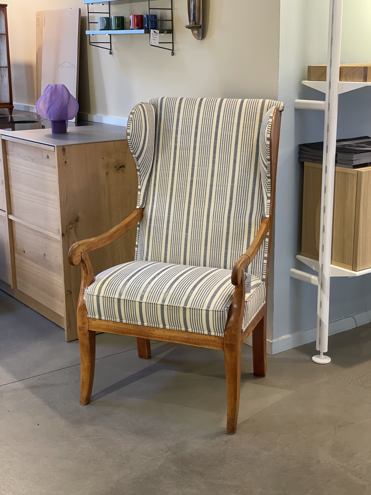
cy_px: 245
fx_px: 757
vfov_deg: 36.2
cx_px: 187
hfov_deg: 27.5
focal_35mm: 53
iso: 160
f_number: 2
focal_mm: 6
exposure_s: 1/33
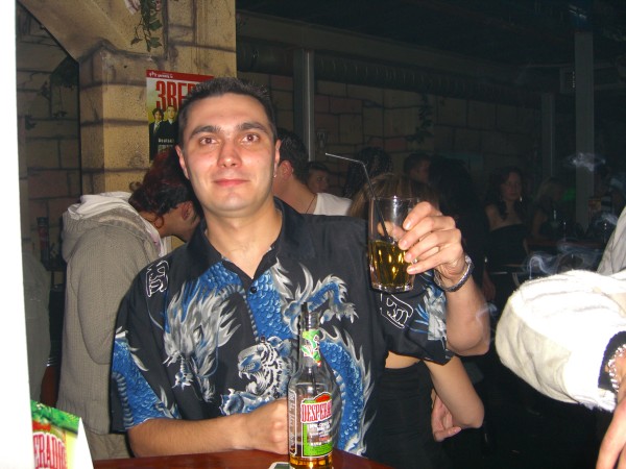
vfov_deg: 37.7
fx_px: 687
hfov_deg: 49.0
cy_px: 234
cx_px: 313
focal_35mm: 38
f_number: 2.8
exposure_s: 1/60
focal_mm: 7.9
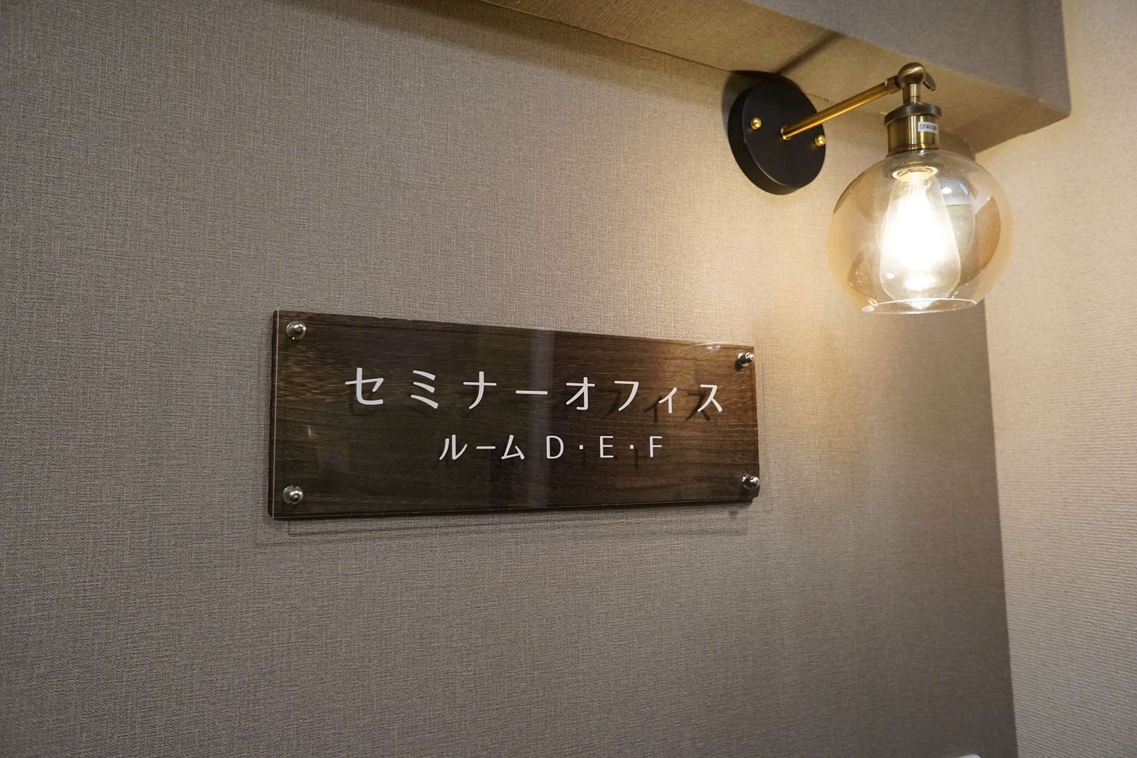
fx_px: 758
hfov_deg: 73.7
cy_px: 379
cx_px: 568
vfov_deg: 53.1
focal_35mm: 24
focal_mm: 16
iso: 1250
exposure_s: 1/160
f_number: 4
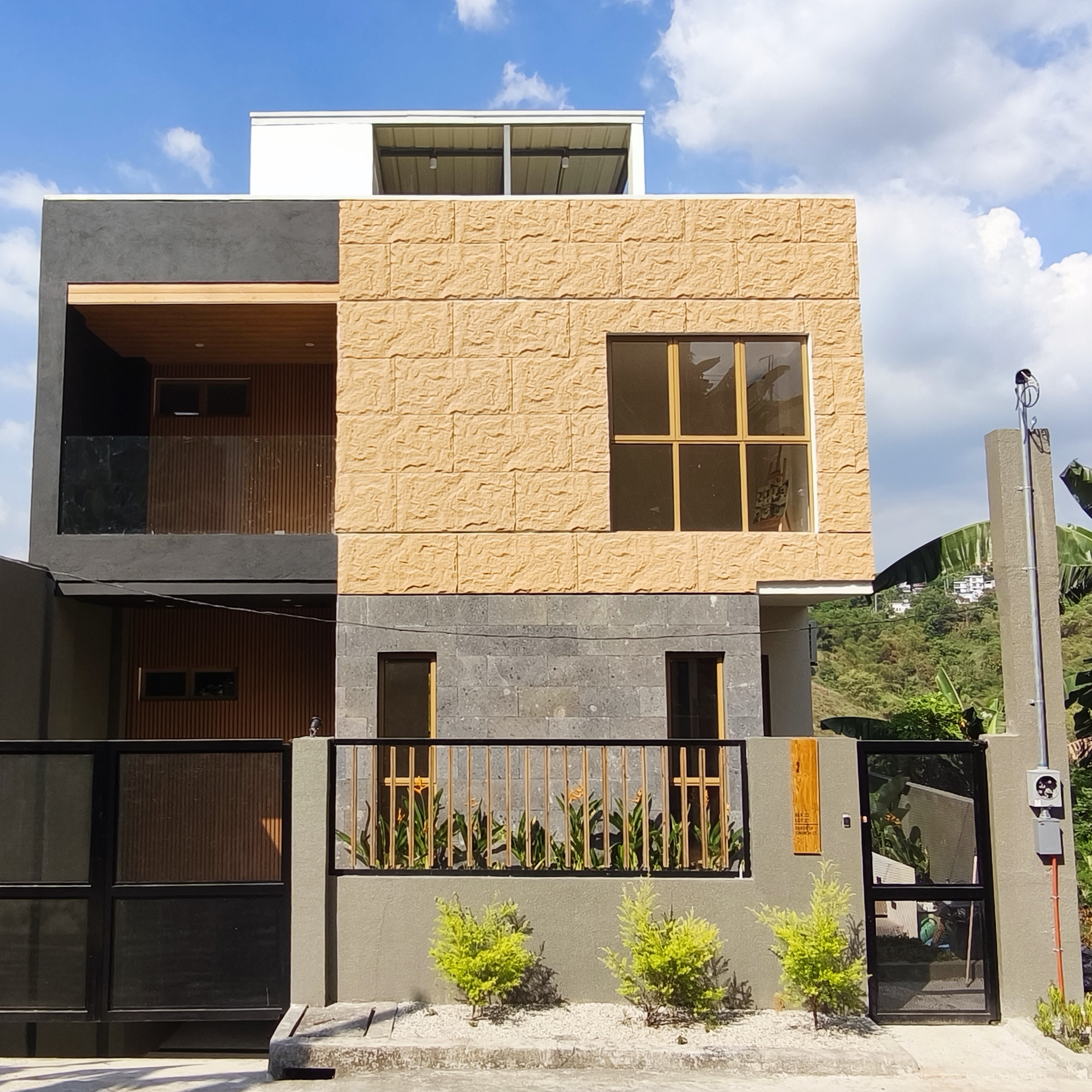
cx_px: 483
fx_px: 1035
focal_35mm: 29
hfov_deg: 55.5
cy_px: 550
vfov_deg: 55.6
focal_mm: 1.91
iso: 50
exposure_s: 1/1401
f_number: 2.2
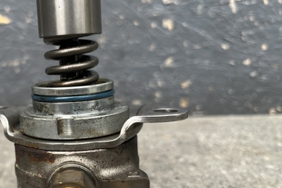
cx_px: 54
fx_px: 352
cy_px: 125
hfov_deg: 41.6
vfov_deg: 29.7
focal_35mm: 45
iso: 32
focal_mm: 5.1
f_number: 1.6
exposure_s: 1/140
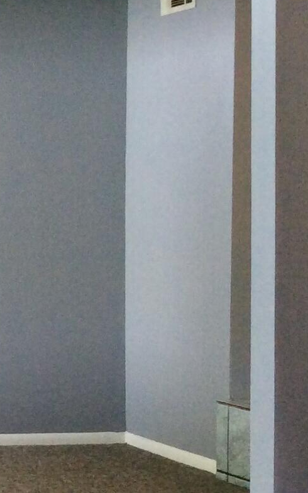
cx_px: -431
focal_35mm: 112
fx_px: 1504
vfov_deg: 18.6
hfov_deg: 10.2
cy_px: 318
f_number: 2.4
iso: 50
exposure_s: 1/24
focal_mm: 3.3
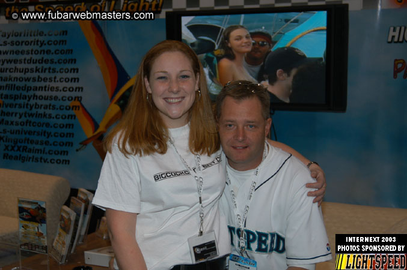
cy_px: 135
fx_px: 644
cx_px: 204
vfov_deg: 23.7
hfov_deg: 35.1
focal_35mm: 57
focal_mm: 38
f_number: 5
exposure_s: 1/60
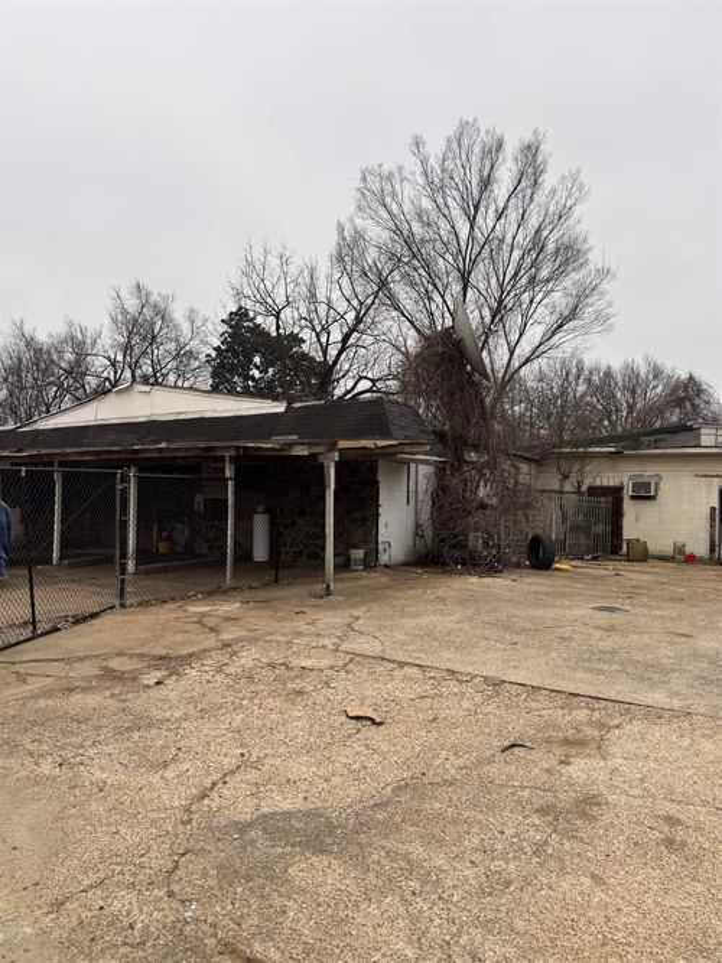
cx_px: 361
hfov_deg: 56.8
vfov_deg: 71.6
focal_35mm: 24
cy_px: 482
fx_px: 668
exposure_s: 1/582
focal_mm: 6.76
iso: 80
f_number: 1.78
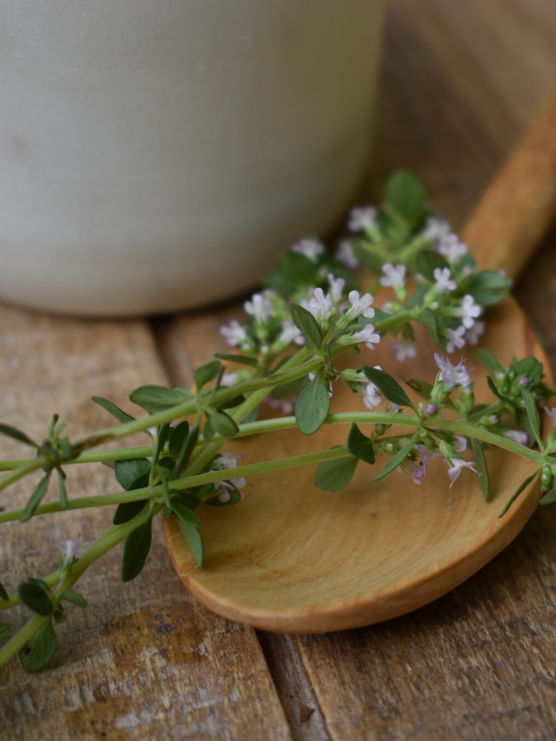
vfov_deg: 24.7
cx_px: 347
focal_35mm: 79
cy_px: 370
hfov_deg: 18.6
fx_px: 1692
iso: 100
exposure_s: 1/320
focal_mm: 36
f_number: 4.8
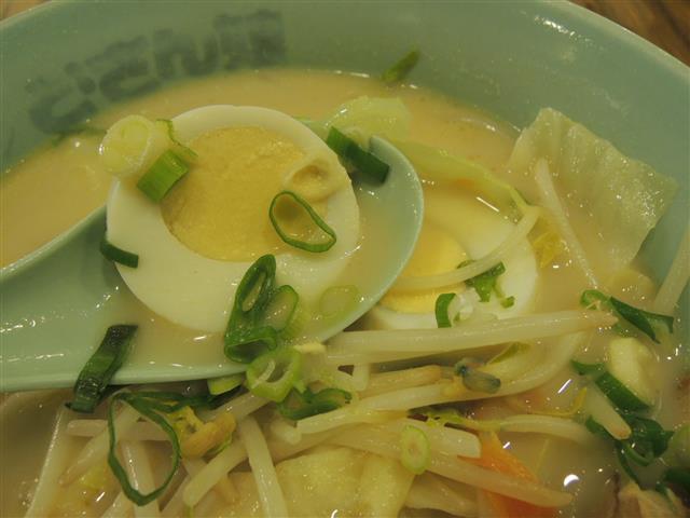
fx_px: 478
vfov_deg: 56.8
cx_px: 345
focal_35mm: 24
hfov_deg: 71.6
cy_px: 259
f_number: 2.8
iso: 250
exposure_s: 1/30
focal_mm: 4.3
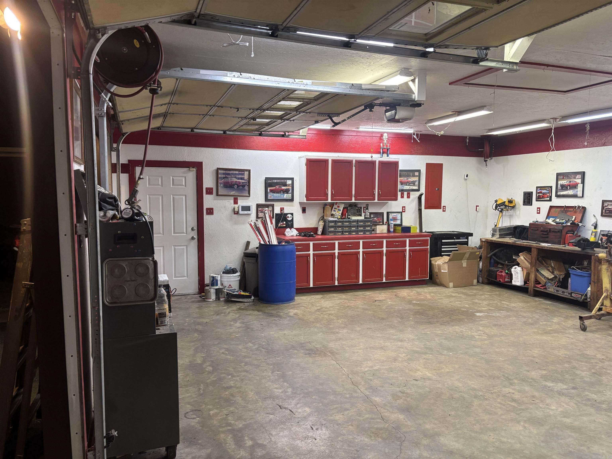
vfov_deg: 53.1
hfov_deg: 67.3
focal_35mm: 26
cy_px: 230
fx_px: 460
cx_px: 306
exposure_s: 1/60
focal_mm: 5.96
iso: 160
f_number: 1.6
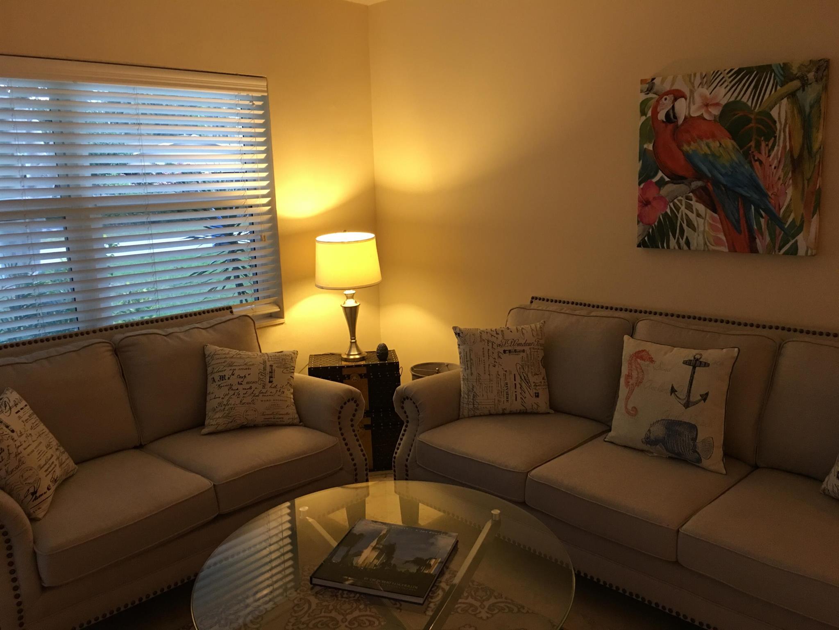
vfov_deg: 48.2
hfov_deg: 61.7
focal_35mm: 29
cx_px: 420
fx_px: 703
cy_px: 315
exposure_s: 1/15
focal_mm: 4.15
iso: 80
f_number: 2.2
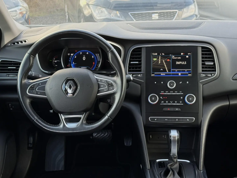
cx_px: 118
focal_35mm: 48
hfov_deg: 39.7
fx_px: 329
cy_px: 89
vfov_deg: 30.3
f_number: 1.78
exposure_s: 1/167
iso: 160
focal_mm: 6.76
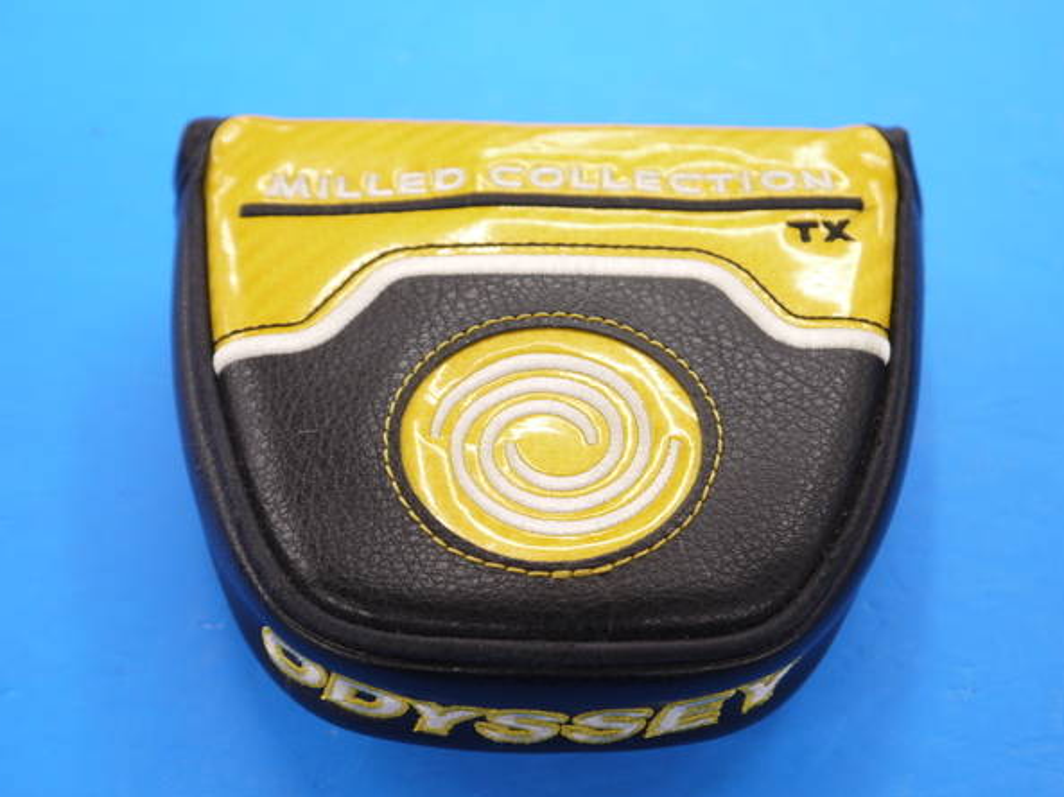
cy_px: 415
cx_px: 545
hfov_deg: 35.6
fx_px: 1659
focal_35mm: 54
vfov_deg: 27.0
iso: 320
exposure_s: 1/60
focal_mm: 25
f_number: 4.6
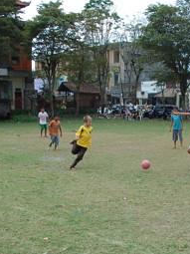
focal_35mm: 56
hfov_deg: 26.0
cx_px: 110
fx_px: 410
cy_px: 148
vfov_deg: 34.3
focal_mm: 18
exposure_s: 1/100
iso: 400
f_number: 5
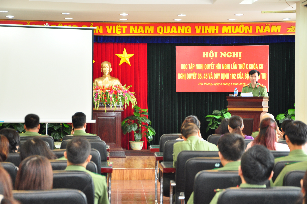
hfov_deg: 23.4
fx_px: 741
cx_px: 154
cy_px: 102
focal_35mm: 87
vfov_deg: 15.7
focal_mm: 58
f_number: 5
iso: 500
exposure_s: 1/8
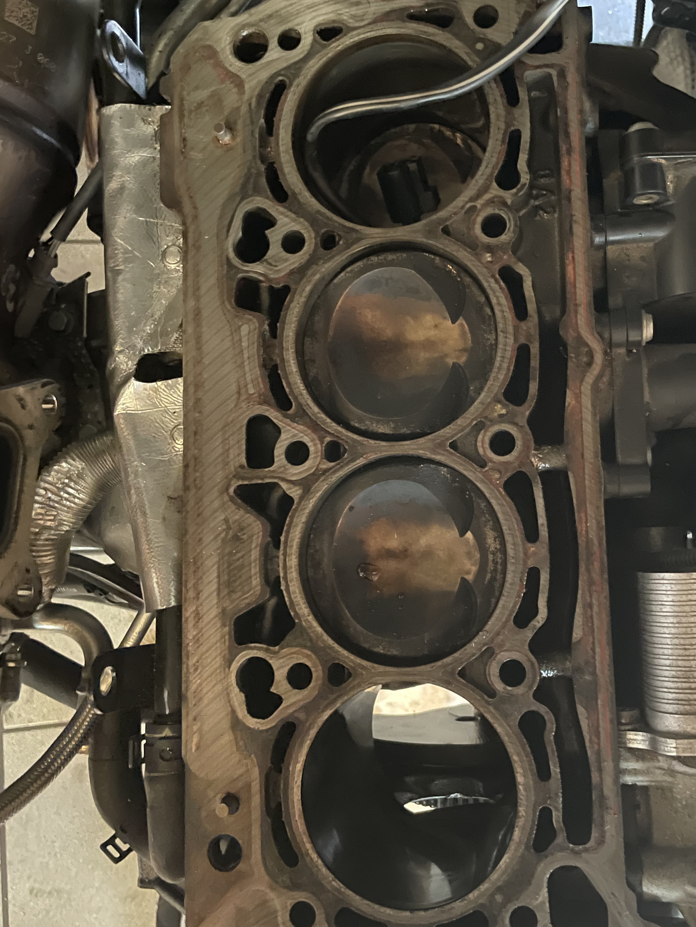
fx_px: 885
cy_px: 444
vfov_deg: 55.3
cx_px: 414
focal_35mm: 33
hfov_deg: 42.8
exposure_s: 1/20
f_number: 1.6
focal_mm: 4.2
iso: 1000
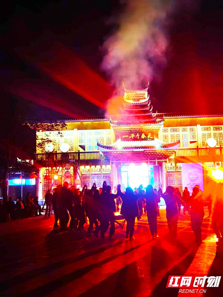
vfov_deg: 52.6
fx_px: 301
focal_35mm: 35
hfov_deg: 40.7
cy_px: 148
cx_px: 112
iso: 320
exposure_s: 1/33.3
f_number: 1.9
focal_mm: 6.71
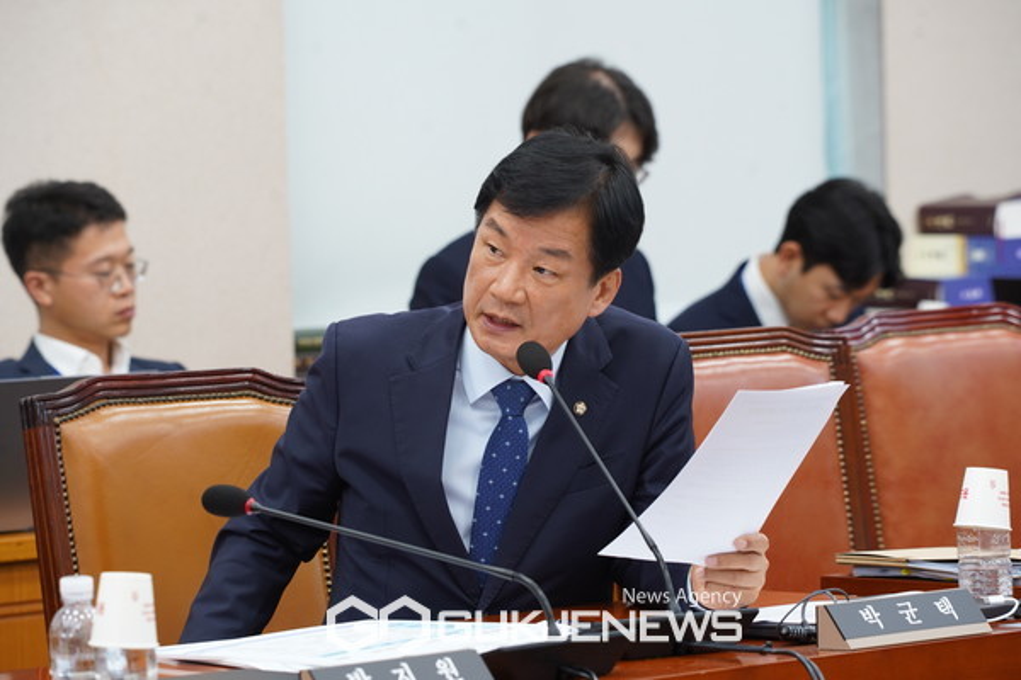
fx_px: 5672
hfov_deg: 10.3
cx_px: 510
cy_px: 340
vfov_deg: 6.9
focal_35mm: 200
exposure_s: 1/25
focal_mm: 200
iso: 1000
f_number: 6.3
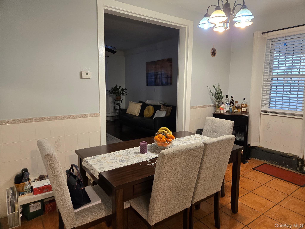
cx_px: 152
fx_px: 203
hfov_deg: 73.9
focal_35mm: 23
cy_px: 114
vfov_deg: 58.9
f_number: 1.8
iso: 320
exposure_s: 1/120
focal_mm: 5.4
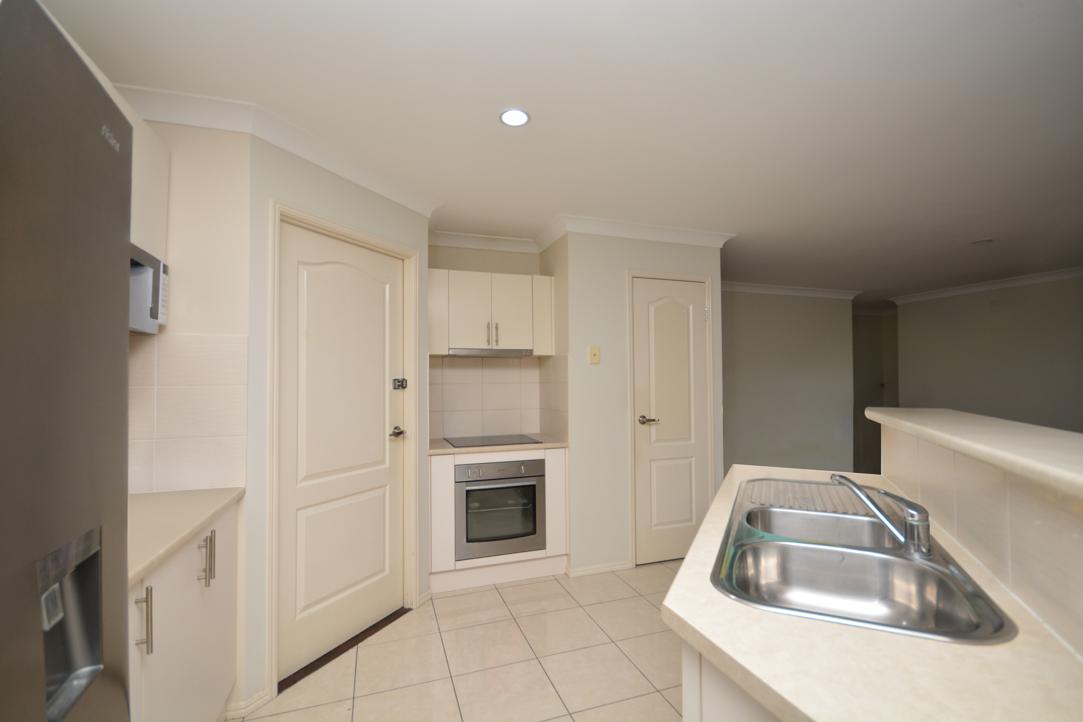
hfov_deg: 100.4
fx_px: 451
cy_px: 361
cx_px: 542
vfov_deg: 77.3
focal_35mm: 15
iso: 500
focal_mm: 10
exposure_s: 1/160
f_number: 5.6
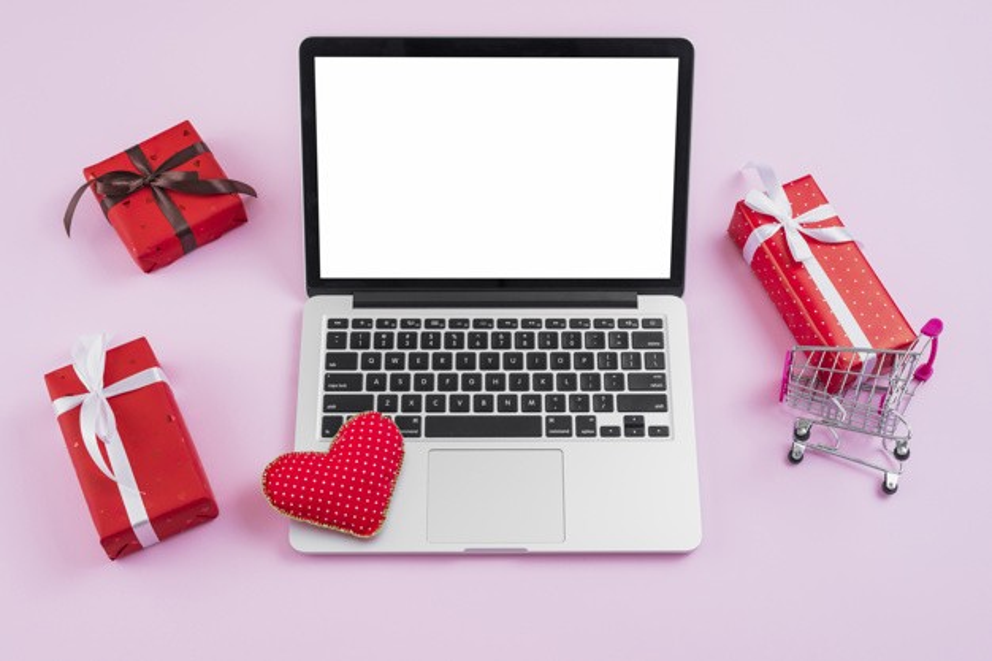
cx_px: 496
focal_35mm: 50
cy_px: 330
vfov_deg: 27.0
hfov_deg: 39.6
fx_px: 1377
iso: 320
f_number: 8
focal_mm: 50
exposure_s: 1/160
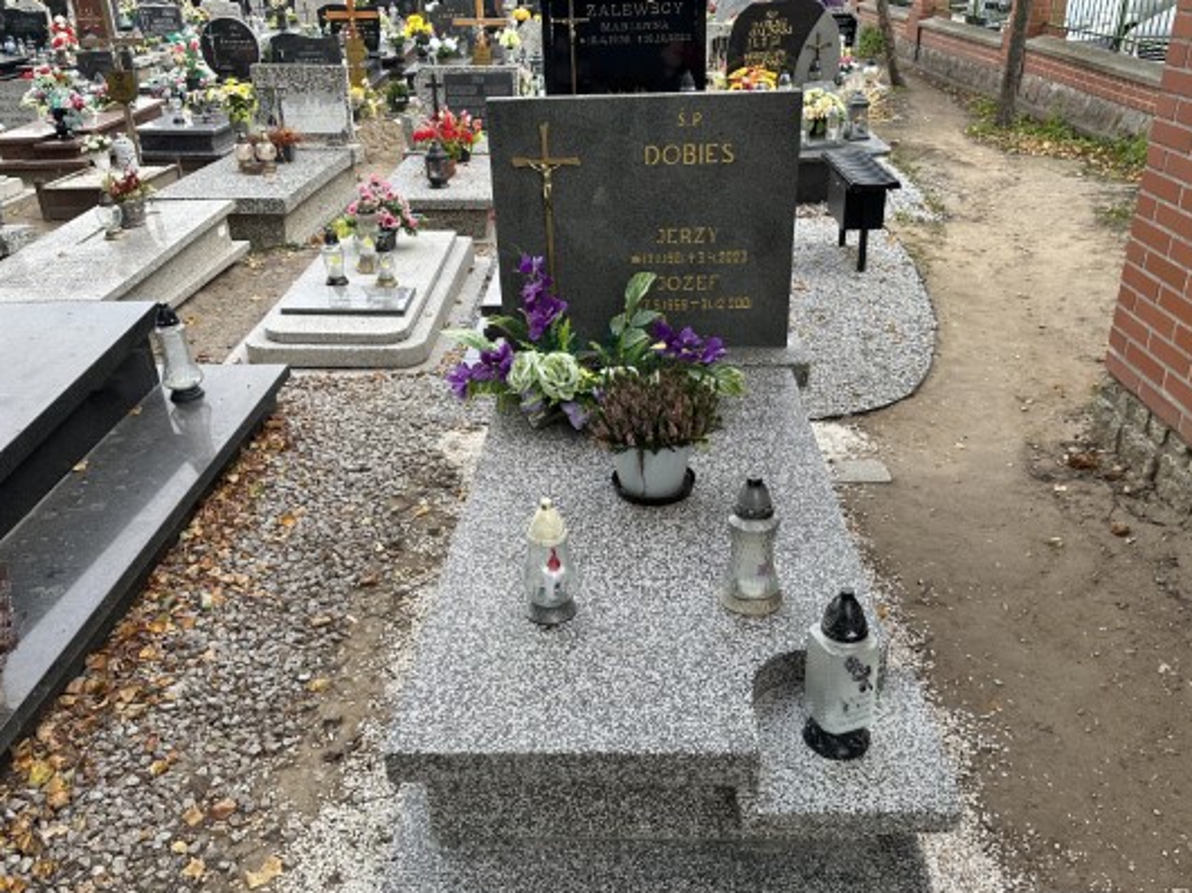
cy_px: 452
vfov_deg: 48.2
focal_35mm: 29
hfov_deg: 61.7
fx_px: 998
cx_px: 607
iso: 80
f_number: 1.78
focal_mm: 6.86
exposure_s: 1/597
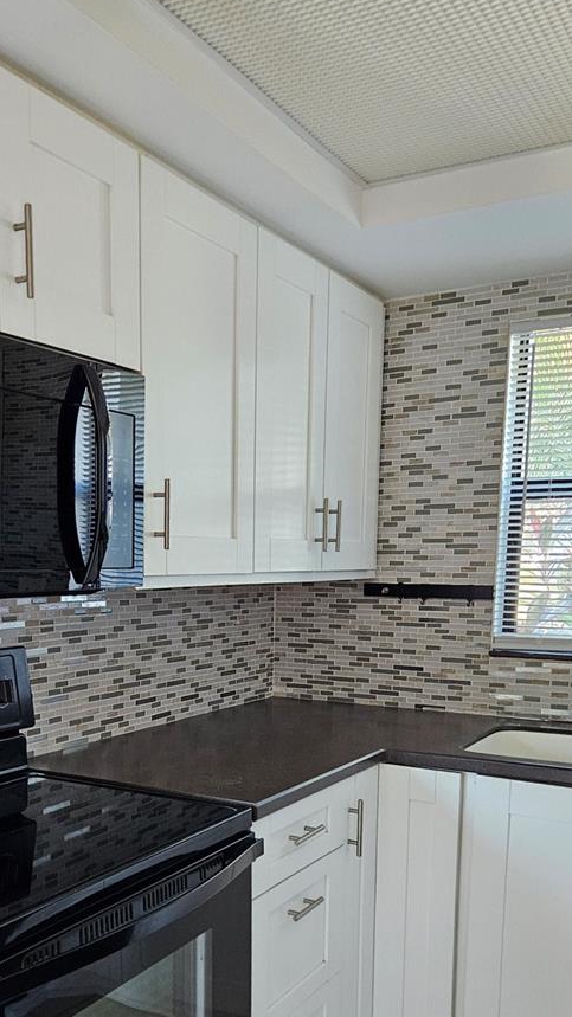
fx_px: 944
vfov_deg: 55.2
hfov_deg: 33.4
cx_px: 191
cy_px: 695
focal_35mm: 35
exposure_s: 1/170
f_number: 1.8
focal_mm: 5.4
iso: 640
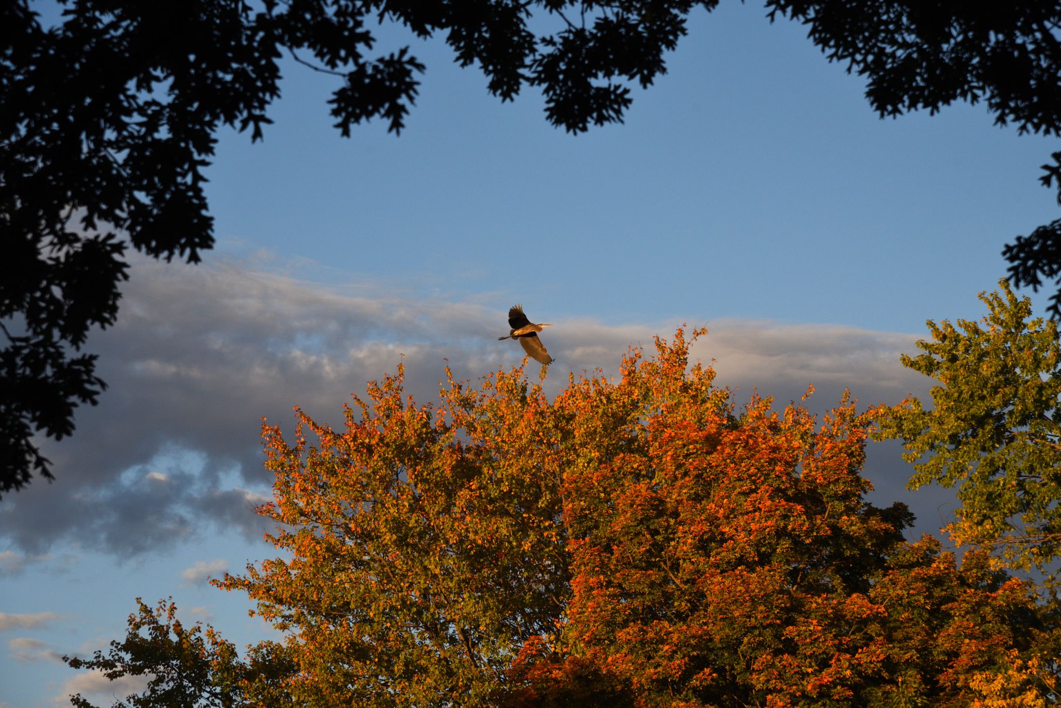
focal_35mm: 120
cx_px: 530
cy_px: 354
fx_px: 3538
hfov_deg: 17.1
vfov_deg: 11.4
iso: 1000
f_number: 8
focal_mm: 120
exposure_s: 1/1600
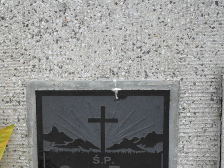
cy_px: 134
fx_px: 1106
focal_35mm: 171
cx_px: 96
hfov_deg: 11.6
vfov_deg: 8.7
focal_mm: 15.4
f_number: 4.3
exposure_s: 1/90
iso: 100
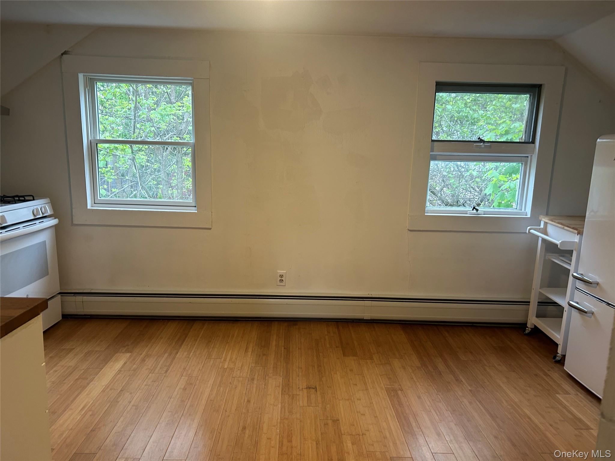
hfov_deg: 67.3
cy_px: 230
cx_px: 308
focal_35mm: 26
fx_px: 462
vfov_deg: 53.1
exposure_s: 1/60
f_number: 1.5
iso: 160
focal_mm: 5.7
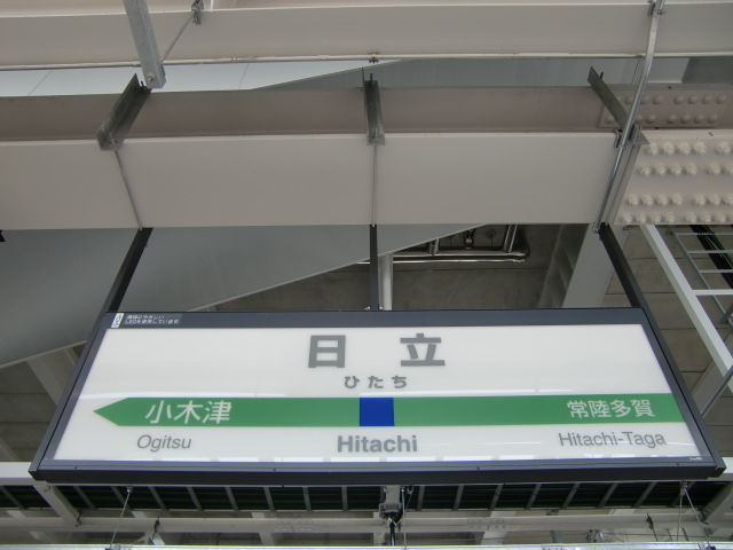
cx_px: 366
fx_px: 593
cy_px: 275
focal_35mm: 28
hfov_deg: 63.4
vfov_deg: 49.7
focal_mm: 4.9
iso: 64
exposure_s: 1/160
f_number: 2.6
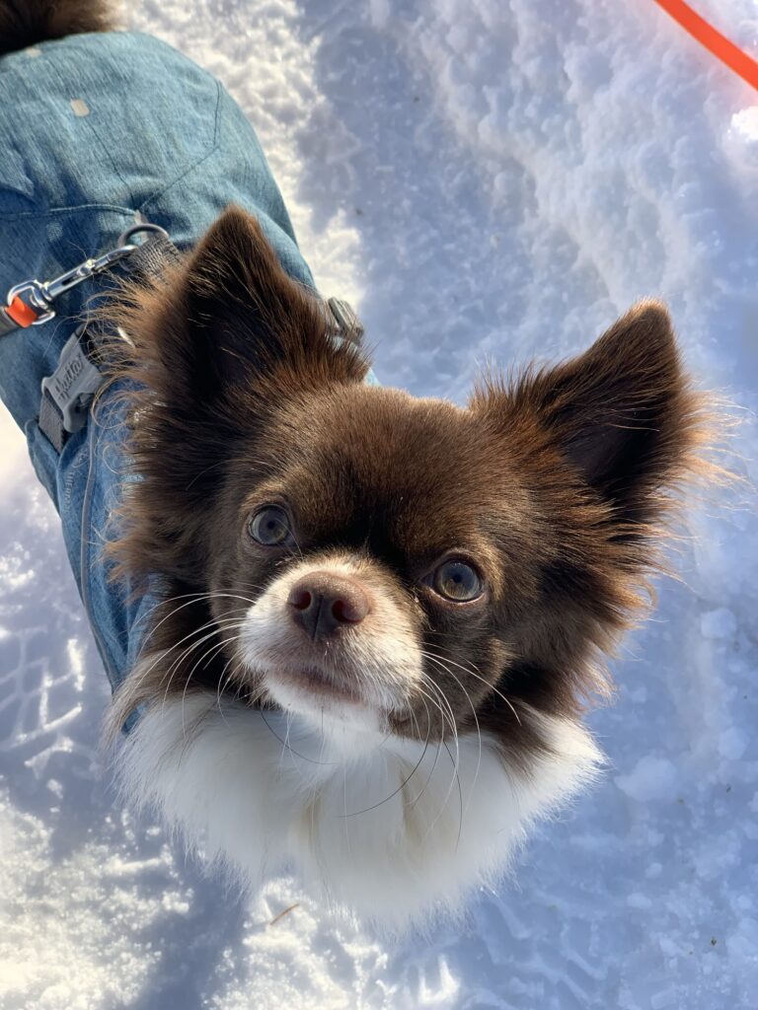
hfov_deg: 28.0
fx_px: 1518
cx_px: 379
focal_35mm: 52
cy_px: 505
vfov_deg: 36.8
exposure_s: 1/648
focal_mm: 6
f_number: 2.4
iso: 16
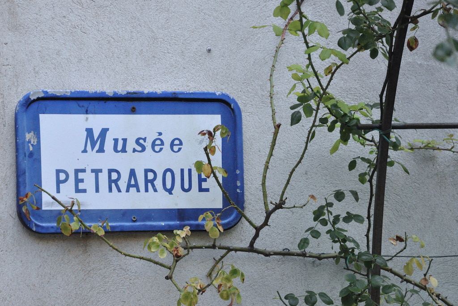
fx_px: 2004
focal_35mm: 158
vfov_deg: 8.7
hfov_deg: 13.0
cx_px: 229
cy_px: 153
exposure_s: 1/800
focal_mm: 105
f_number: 7.1
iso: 3200
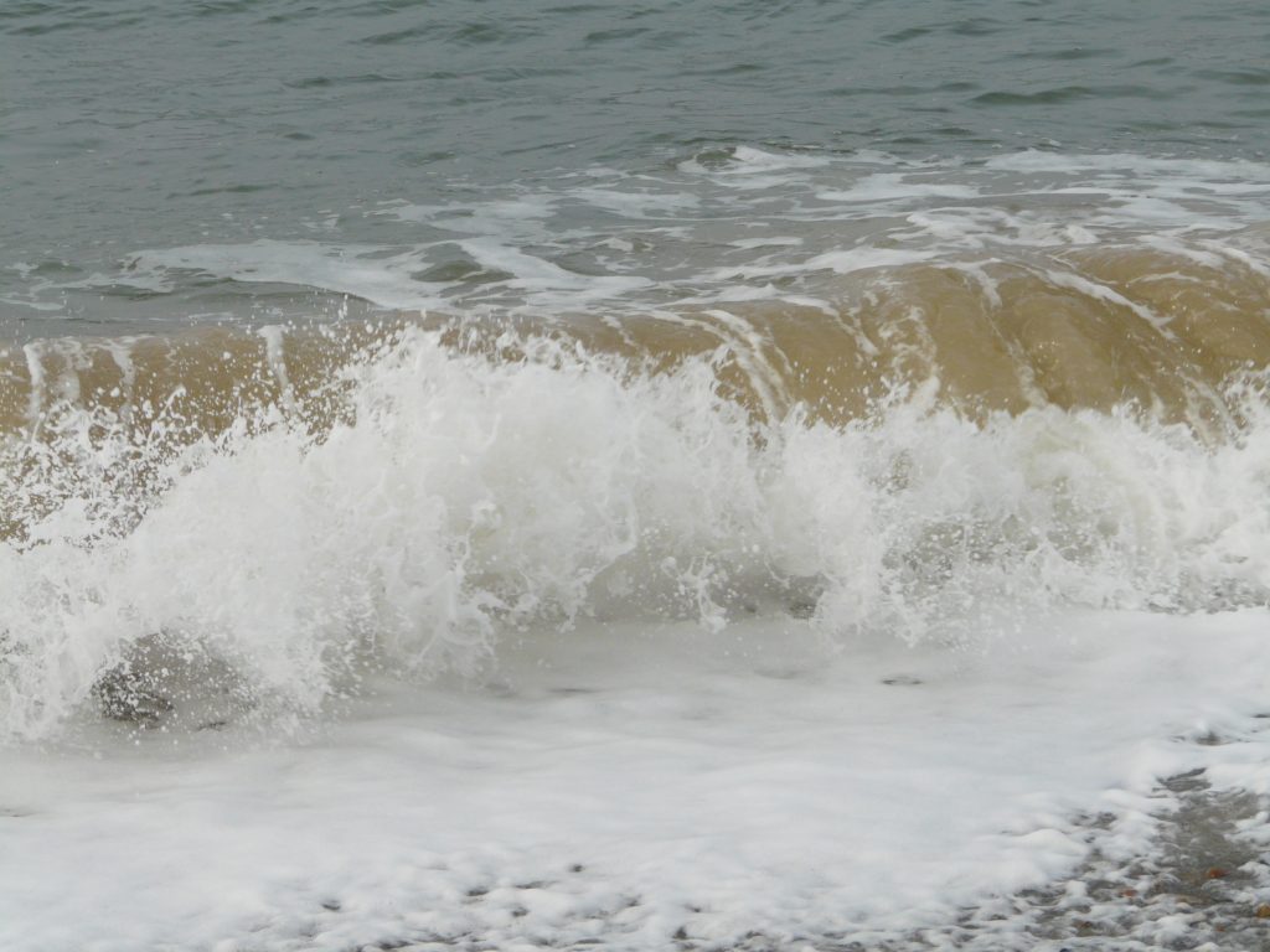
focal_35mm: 135
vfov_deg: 11.0
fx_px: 4953
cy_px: 476
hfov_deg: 14.6
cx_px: 635
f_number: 5.6
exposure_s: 1/500
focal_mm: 22.1
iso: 100
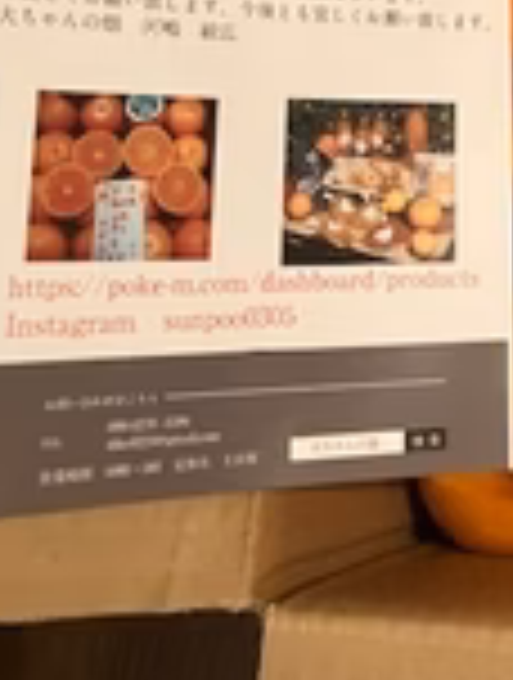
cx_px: 626
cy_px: -122
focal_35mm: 74
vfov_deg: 24.0
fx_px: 1456
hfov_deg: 18.8
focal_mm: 3.99
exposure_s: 1/33
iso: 320
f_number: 1.8
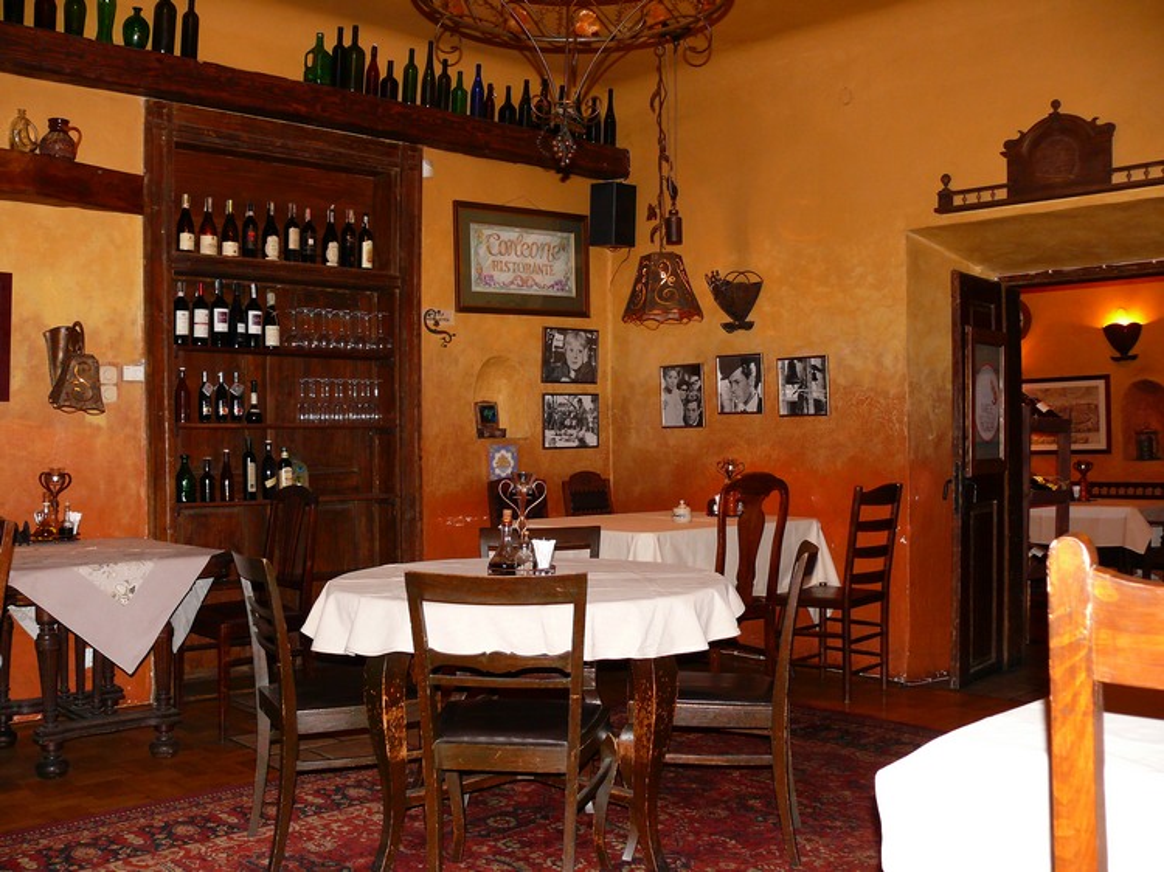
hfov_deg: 52.6
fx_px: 1177
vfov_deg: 40.7
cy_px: 436
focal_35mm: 35
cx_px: 582
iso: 250
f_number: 2.8
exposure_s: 1/30
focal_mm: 7.4
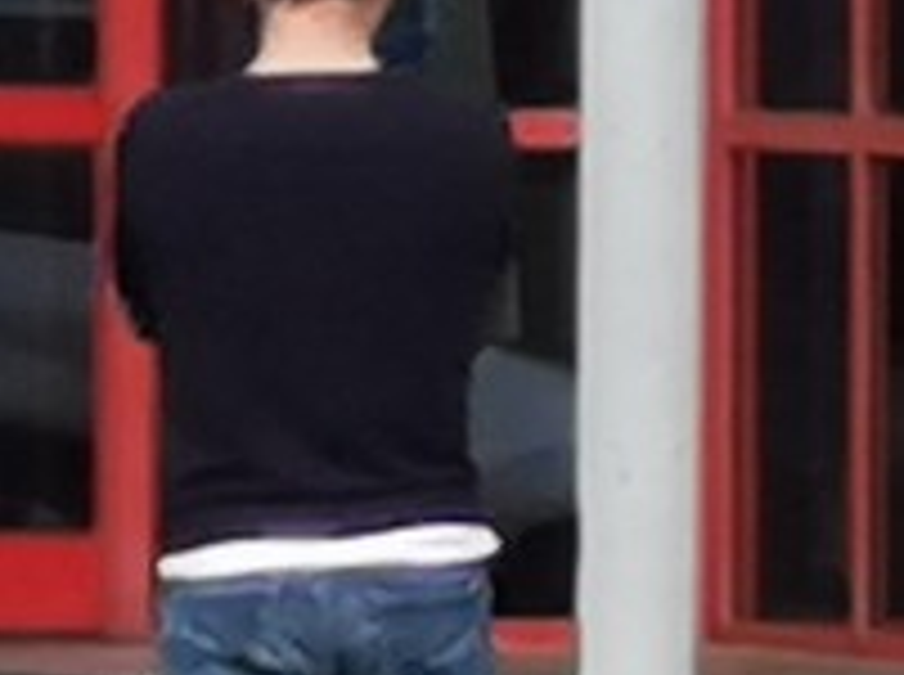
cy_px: 58
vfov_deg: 0.9
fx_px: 41240
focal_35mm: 1582
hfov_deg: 1.3
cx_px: 1646
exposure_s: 1/806
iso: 50
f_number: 2.4
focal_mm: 7.48
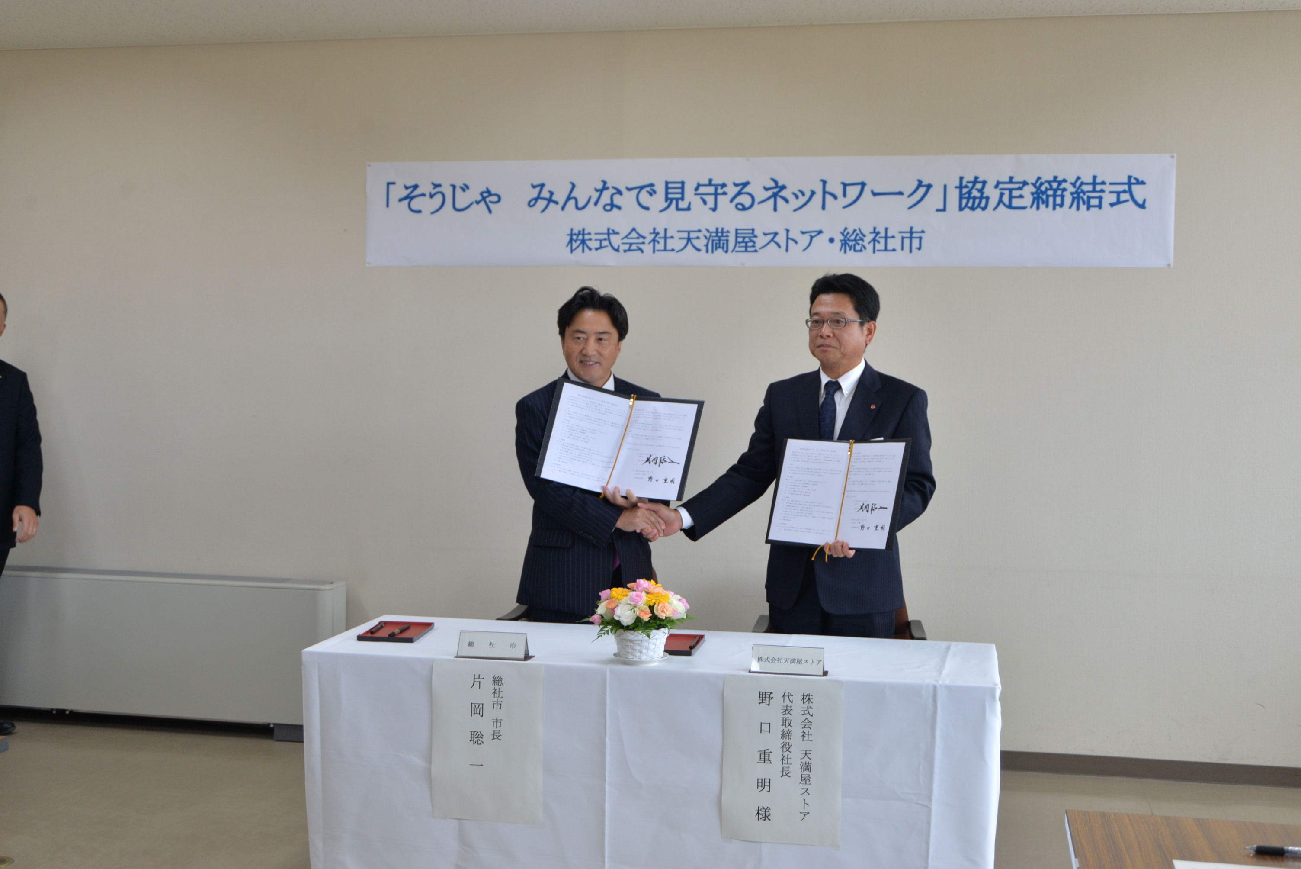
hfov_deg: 43.6
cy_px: 434
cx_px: 650
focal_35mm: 45
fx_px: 1627
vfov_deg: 29.9
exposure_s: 1/160
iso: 800
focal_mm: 45
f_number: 6.3
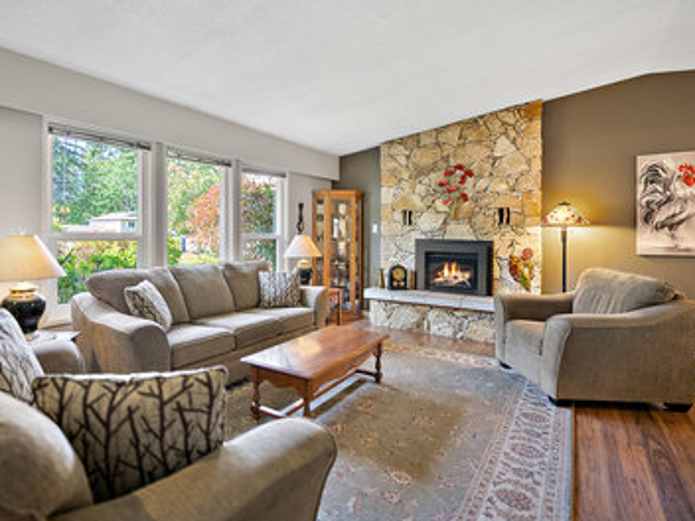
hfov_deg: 84.1
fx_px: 381
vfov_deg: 68.5
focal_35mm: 19
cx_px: 295
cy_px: 237
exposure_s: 1/15
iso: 400
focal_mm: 16
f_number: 7.1
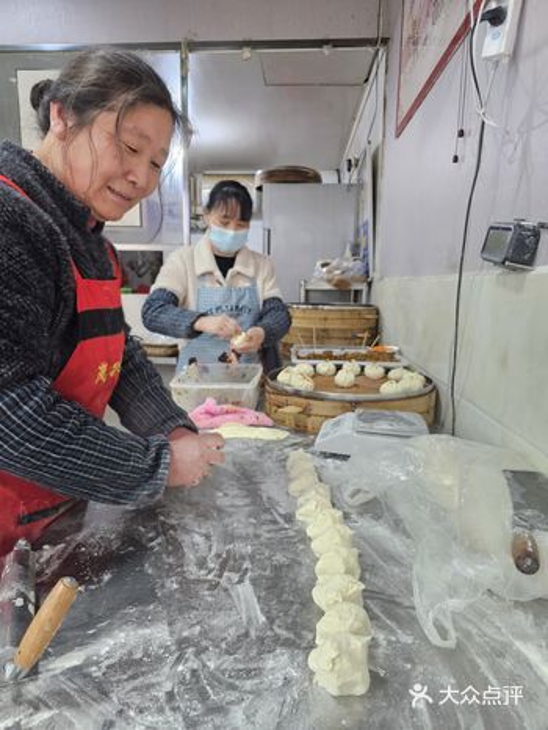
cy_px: 365
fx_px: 485
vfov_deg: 73.9
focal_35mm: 23
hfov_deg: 58.9
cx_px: 274
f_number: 1.7
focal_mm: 6.3
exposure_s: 1/100
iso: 500
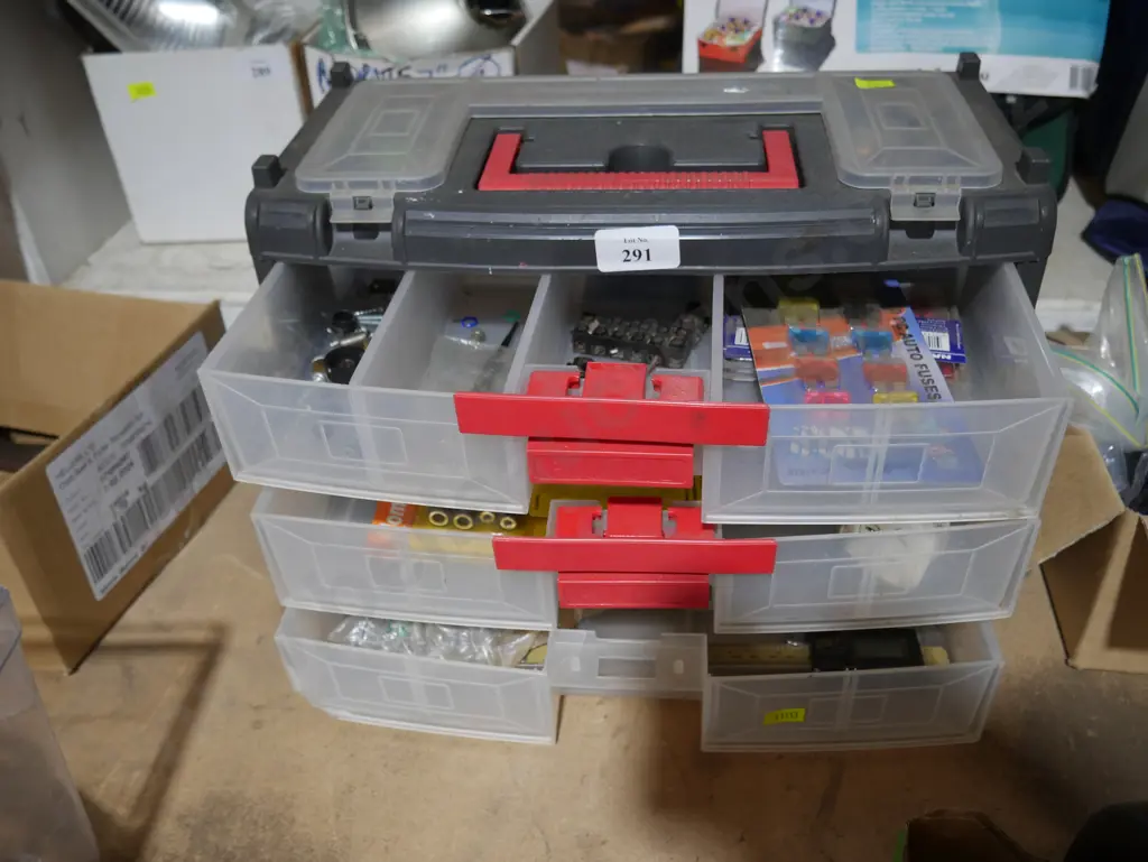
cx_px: 574
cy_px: 431
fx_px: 995
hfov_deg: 59.9
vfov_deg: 46.8
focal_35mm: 30
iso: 500
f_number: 3.6
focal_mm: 15
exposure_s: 1/60
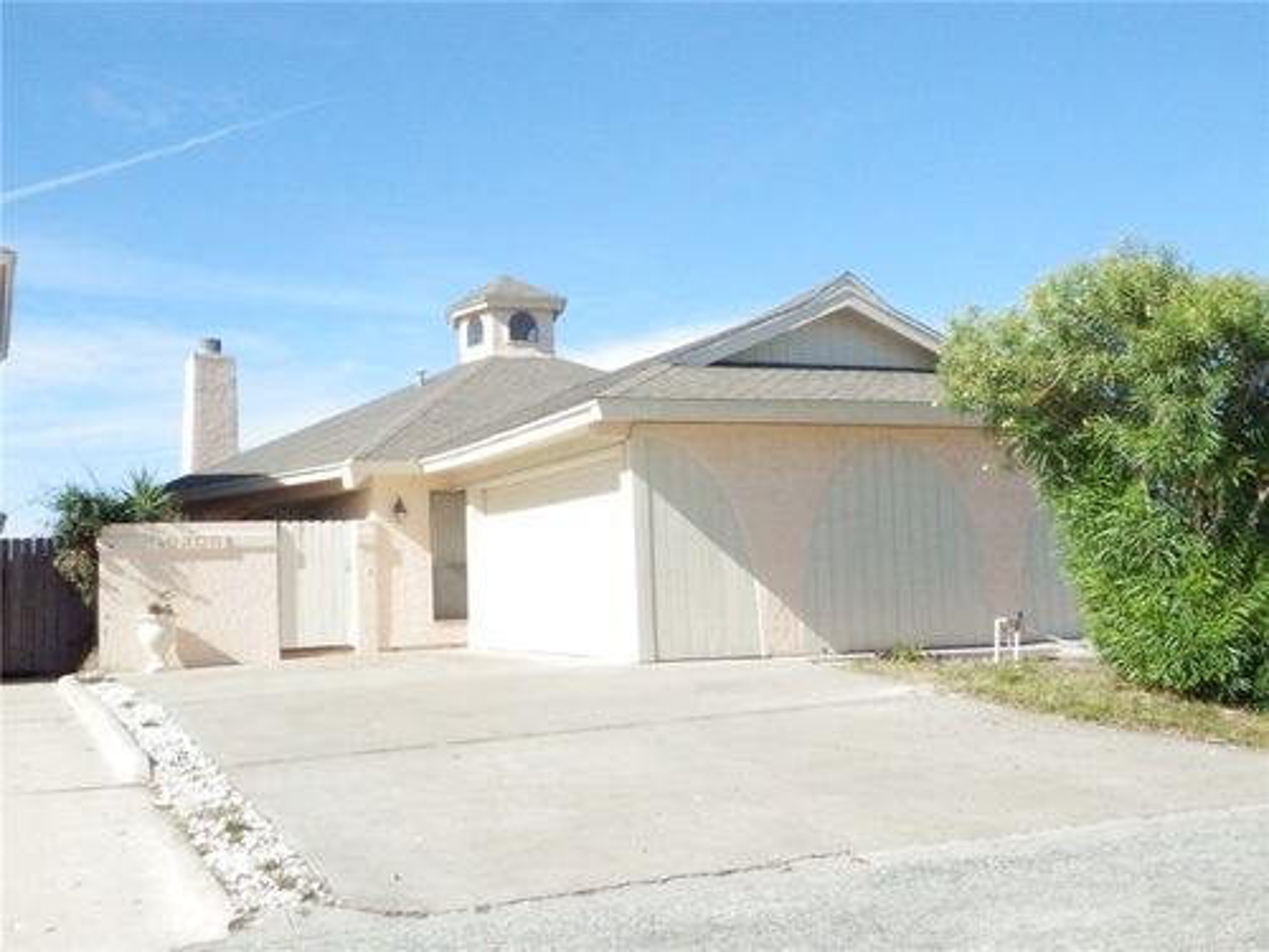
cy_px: 476
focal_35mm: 37
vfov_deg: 38.7
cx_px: 634
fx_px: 1356
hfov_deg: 50.1
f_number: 10.1
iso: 1600
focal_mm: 6.6
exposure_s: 1/1600
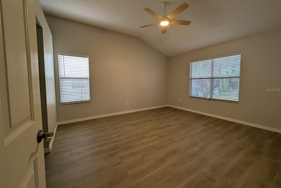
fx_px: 101
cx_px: 137
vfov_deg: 85.4
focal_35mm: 13
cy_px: 90
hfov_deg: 108.3
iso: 39
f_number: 1.95
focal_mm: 2.23
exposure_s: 1/24.9
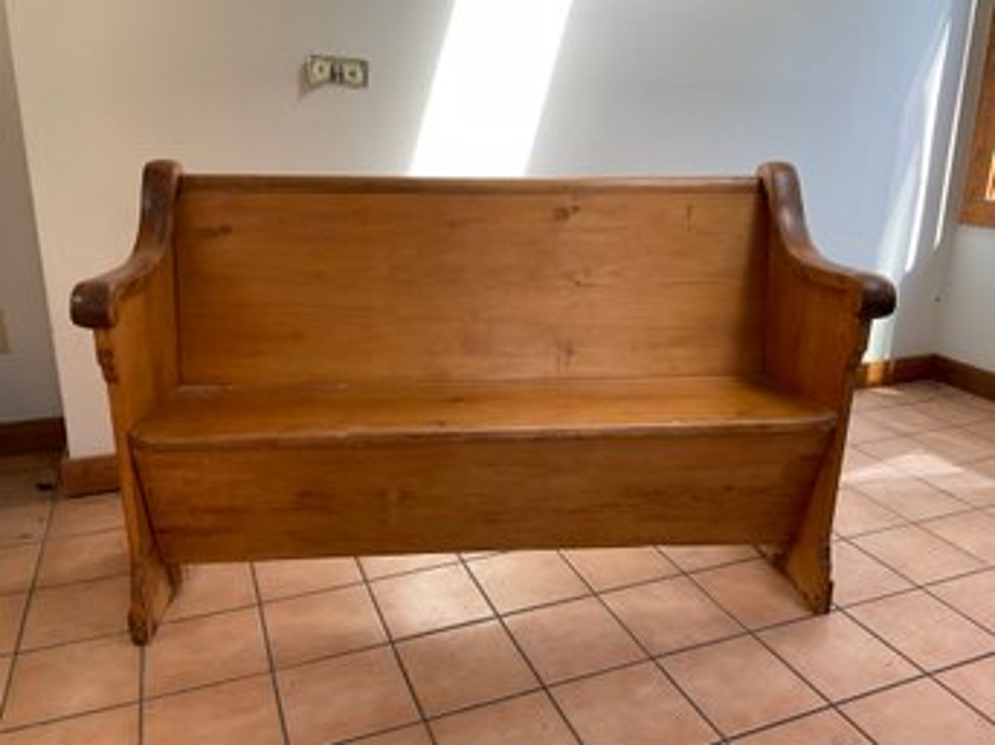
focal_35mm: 29
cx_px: 498
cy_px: 372
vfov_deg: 48.2
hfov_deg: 61.7
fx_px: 833
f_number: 1.8
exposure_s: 1/120
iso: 50
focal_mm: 3
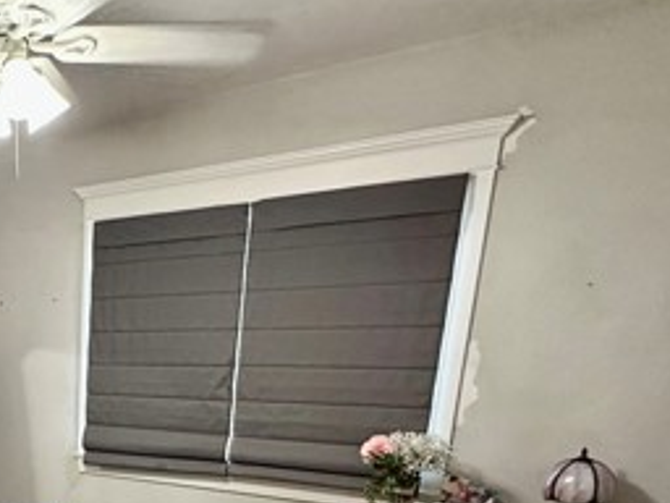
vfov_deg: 36.0
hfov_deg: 42.9
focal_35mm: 35
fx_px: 677
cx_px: -42
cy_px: 520
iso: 400
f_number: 2.2
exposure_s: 1/60
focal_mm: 2.22
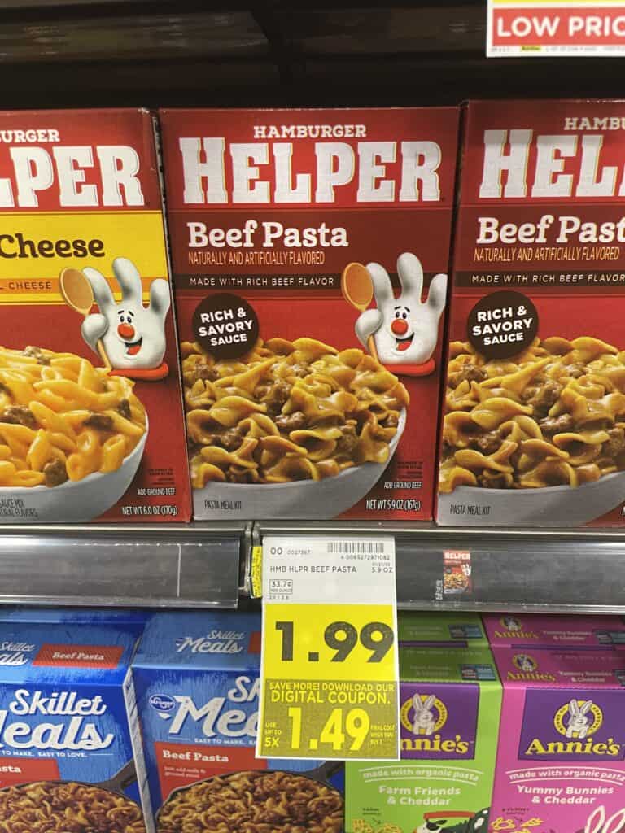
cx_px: 312
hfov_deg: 53.1
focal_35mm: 26
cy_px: 416
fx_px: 626
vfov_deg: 67.3
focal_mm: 4.2
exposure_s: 1/44
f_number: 1.6
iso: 200
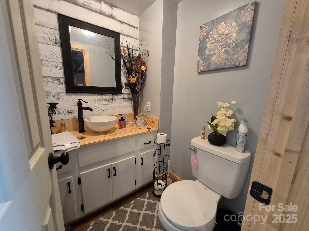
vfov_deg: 89.9
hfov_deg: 106.2
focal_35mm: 13
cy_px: 116
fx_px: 116
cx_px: 154
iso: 500
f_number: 2.2
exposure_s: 1/60
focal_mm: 1.74
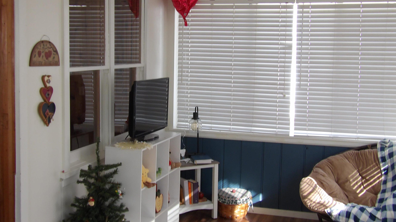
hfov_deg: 41.3
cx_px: 177
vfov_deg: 23.9
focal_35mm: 50
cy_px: 101
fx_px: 525
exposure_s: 1/33
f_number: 3.7
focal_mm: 7
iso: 100
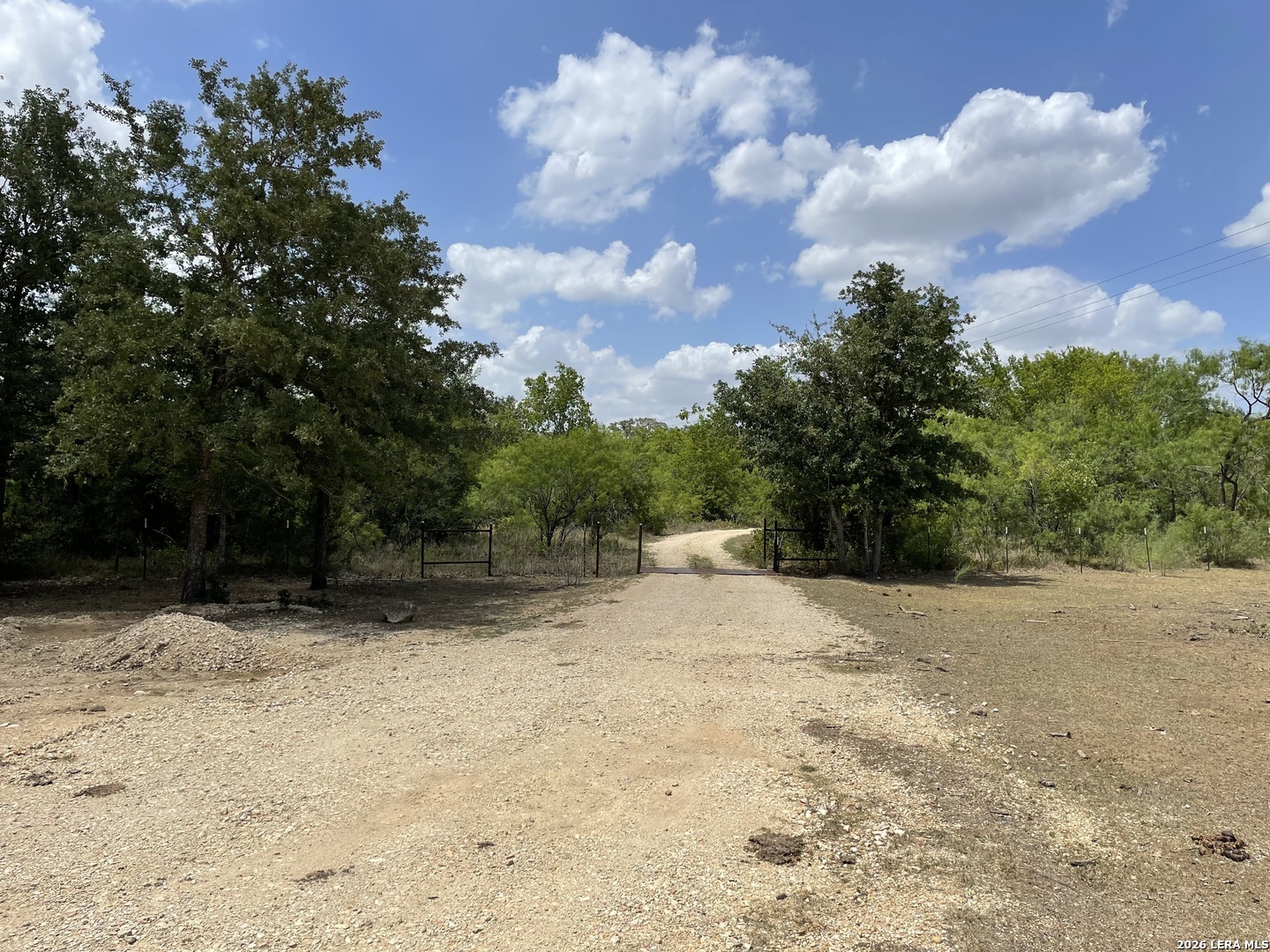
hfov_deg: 67.3
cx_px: 635
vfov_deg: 53.1
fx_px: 954
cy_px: 476
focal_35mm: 26
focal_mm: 4.2
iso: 32
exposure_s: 1/5556
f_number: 1.6
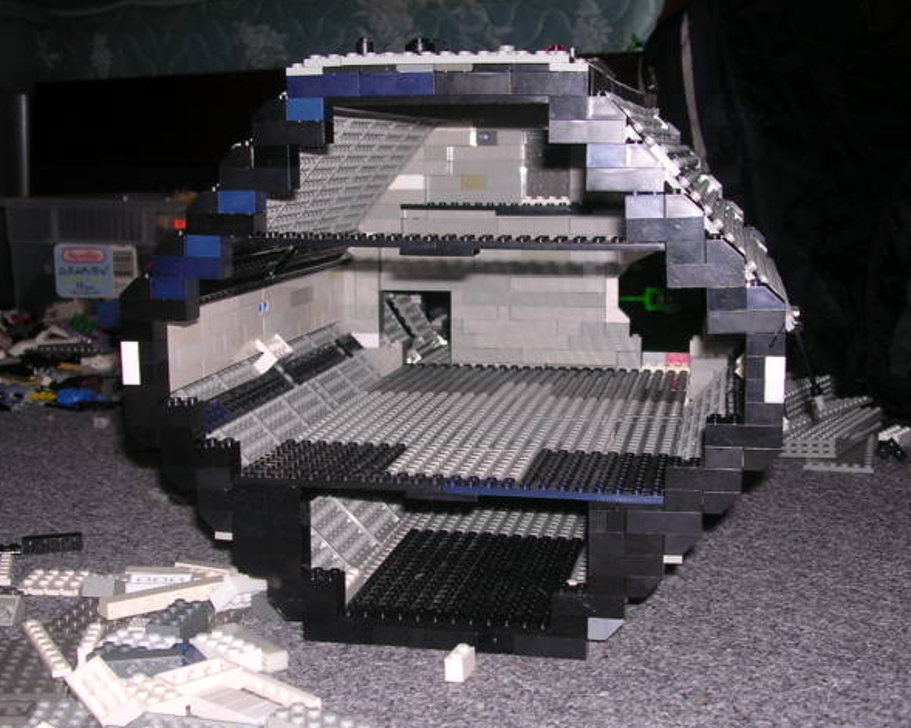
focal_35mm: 52
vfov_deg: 29.1
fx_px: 1402
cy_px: 366
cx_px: 459
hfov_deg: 36.0
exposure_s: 1/60.1
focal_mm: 7.5
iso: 100
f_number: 3.1
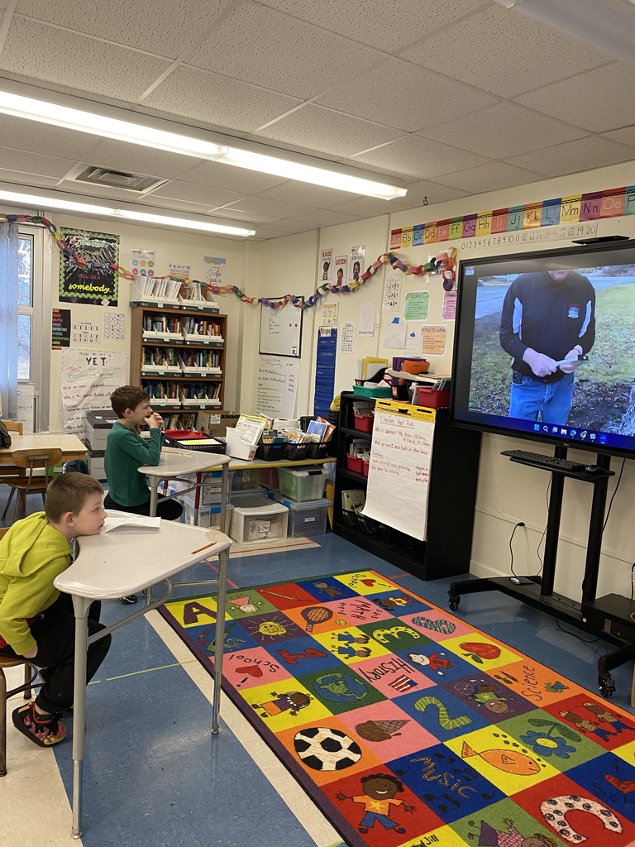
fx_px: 636
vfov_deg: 67.3
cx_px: 318
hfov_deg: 53.1
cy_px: 424
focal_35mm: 26
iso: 80
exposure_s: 1/58
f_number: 1.8
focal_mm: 4.25
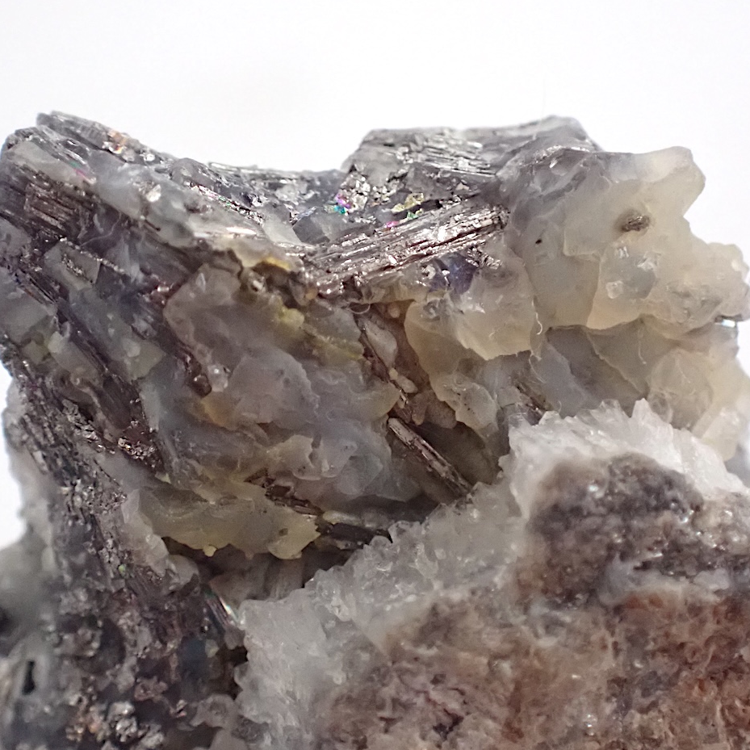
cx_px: 309
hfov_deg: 14.6
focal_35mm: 119
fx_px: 2917
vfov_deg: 14.7
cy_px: 374
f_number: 4.9
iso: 1600
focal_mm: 18
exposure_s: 1/50
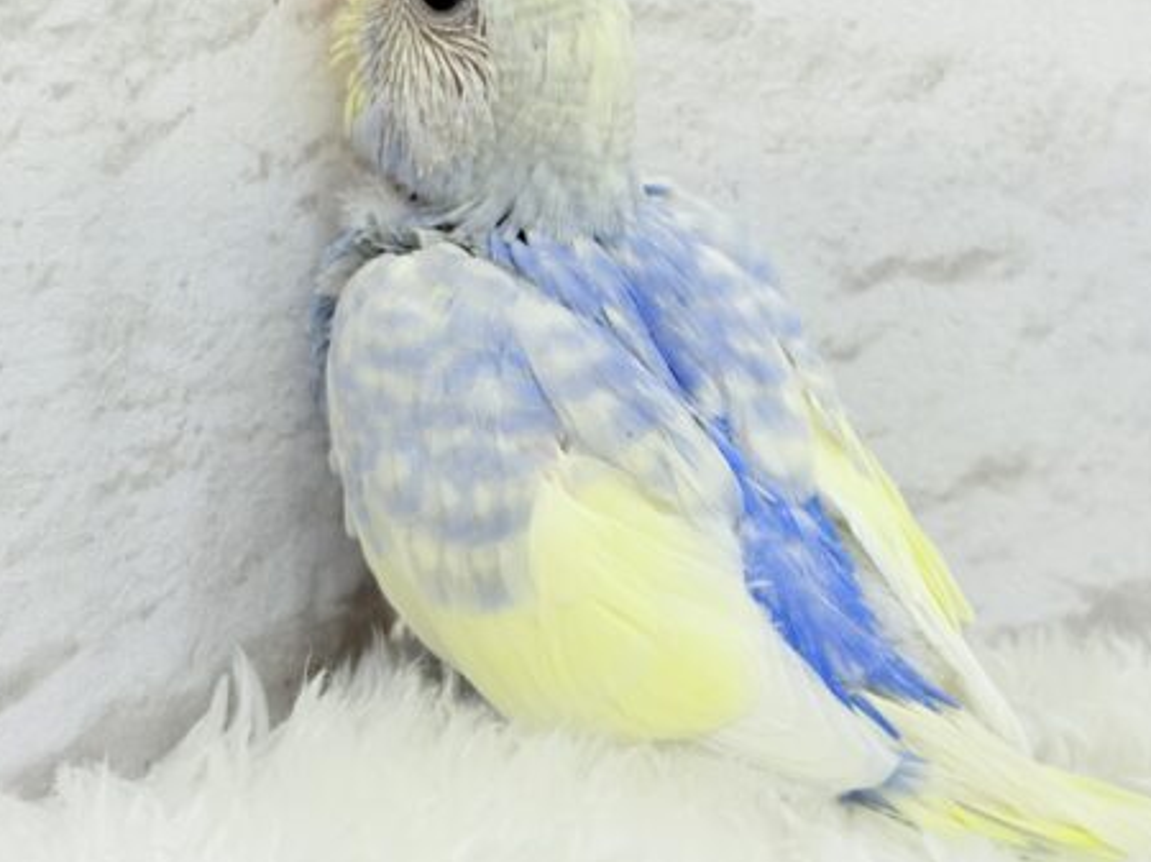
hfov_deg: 26.3
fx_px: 2459
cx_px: 596
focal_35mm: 74
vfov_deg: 19.8
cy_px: 266
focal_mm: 5.96
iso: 64
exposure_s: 1/100
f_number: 1.6
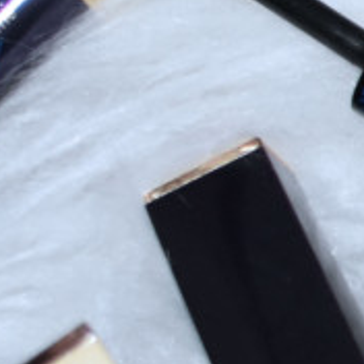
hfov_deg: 4.5
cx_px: 1379
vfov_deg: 4.8
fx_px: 4348
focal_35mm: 365
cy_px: 294
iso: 1100
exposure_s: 1/60
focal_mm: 35
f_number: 2.8
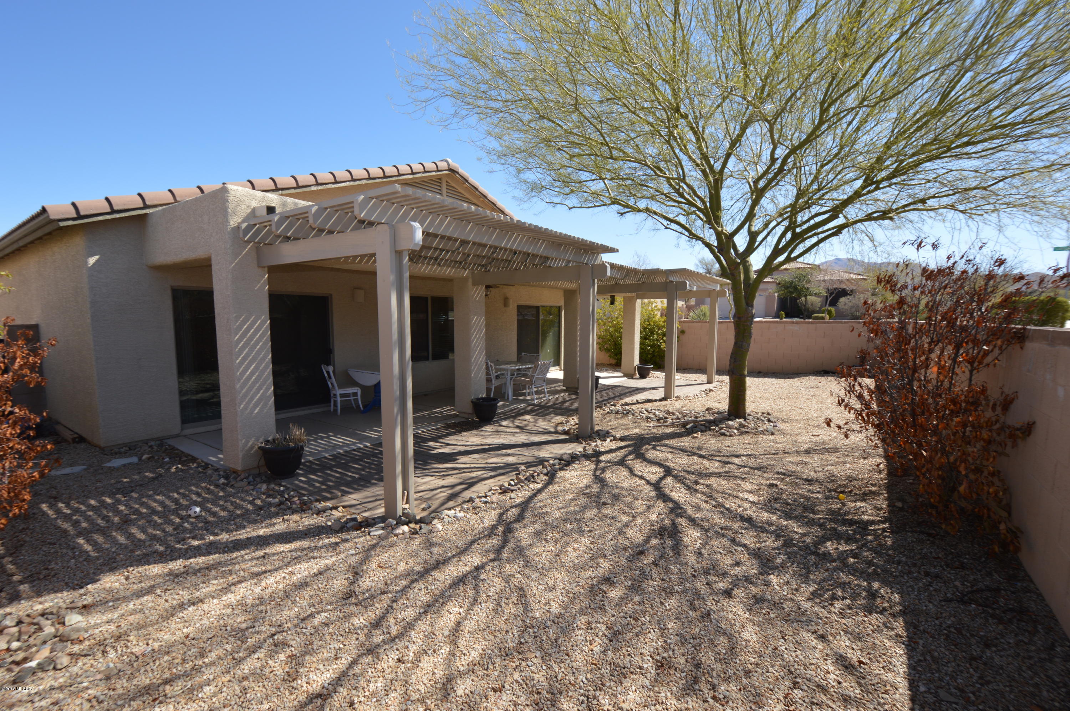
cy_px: 356
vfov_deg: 77.2
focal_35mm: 15
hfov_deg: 100.4
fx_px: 445
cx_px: 535
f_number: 7.1
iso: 100
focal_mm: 10
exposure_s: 1/200
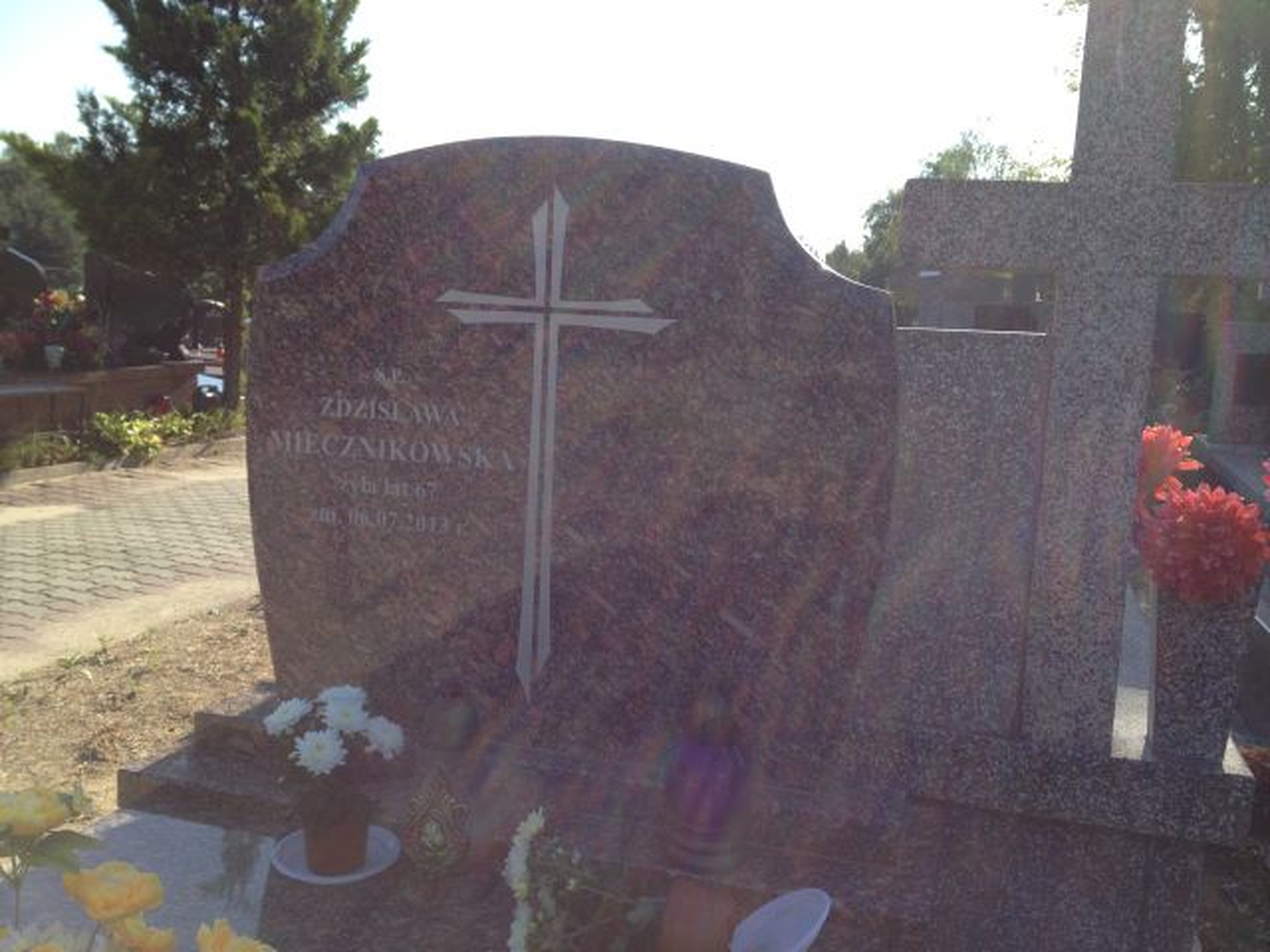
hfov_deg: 52.6
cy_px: 476
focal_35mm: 35
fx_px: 1284
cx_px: 635
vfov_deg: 40.7
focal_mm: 4.28
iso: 50
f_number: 2.4
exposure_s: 1/863
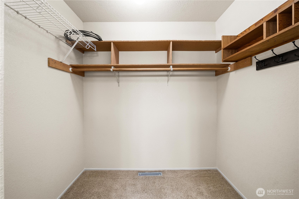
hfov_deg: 112.6
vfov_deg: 90.0
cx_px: 150
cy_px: 100
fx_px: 100
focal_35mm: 12
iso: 1000
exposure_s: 1/10
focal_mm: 12
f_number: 6.7
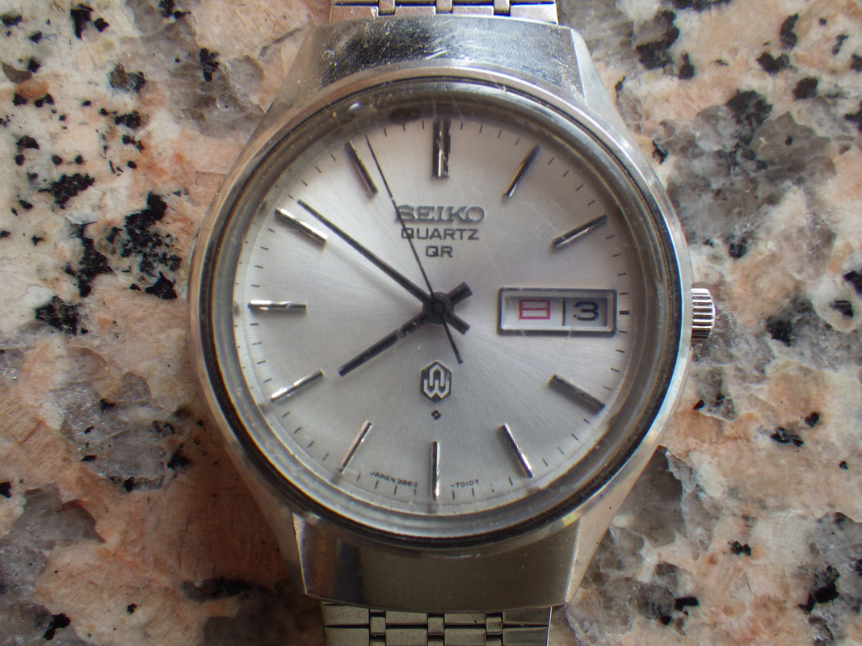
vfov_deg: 41.8
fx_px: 847
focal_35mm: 34
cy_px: 323
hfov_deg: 54.0
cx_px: 431
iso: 125
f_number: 3.8
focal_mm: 6.1
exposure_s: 1/80
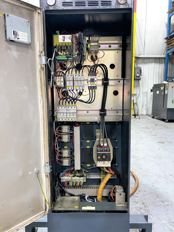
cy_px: 116
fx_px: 174
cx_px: 87
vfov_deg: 67.3
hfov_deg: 53.1
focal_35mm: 26
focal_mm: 4.25
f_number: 1.8
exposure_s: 1/15
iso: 80
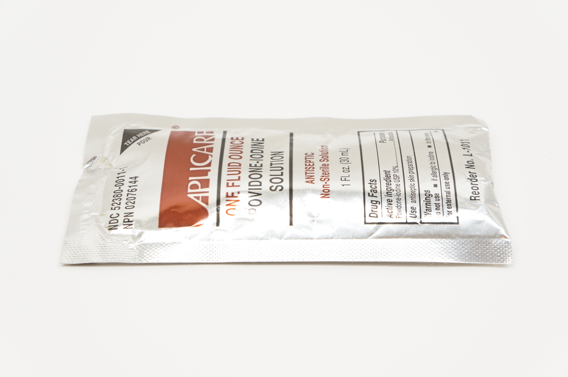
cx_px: 284
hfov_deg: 35.1
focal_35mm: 57
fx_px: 898
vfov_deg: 23.7
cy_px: 188
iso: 400
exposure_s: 1/50
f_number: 6.3
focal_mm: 38
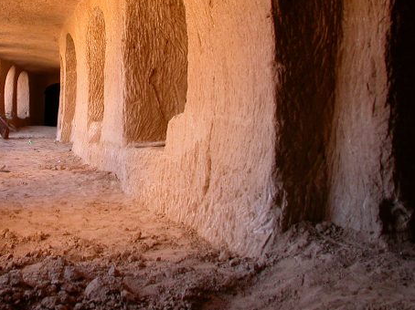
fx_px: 803
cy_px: 50
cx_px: 53
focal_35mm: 67
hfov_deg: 28.0
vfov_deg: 21.6
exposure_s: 1/60.4
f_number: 3
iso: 100
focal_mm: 7.85
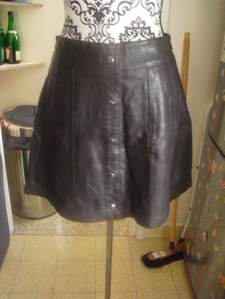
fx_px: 312
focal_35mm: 36
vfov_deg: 51.4
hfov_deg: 39.7
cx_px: 112
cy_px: 150
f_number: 3.1
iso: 800
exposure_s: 1/8
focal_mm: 6.3
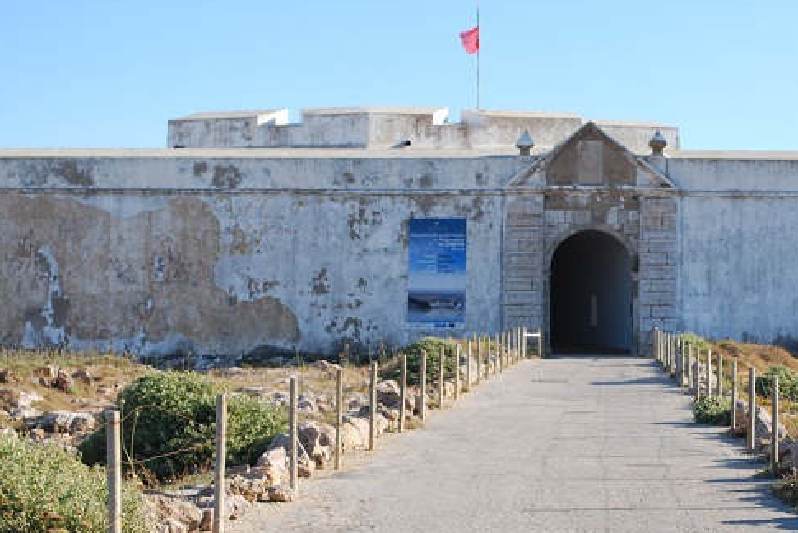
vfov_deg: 14.0
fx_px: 2174
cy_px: 266
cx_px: 505
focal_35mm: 98
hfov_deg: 20.8
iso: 100
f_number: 7.1
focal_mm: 44
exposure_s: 1/200
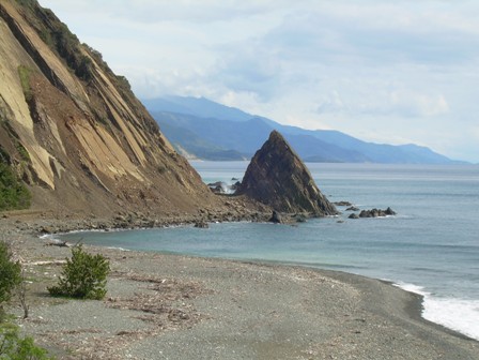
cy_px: 180
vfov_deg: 13.5
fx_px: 1522
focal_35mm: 110
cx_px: 240
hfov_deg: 17.9
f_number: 8
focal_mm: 18.9
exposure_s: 1/162
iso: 50
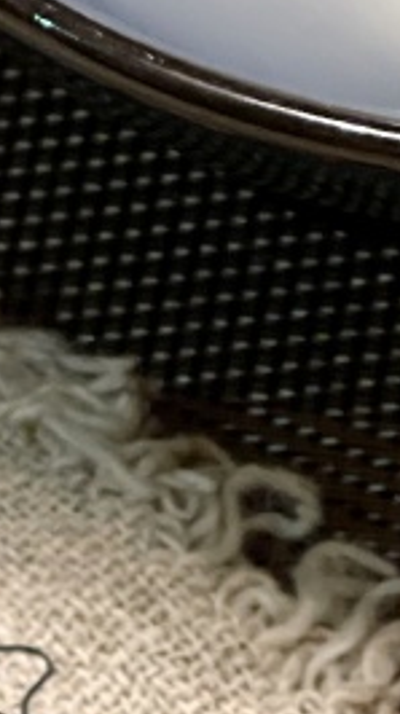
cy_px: 1194
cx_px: -467
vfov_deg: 6.7
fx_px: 5959
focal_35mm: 315
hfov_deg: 3.8
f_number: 2.2
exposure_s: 1/34
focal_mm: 7.5
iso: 400
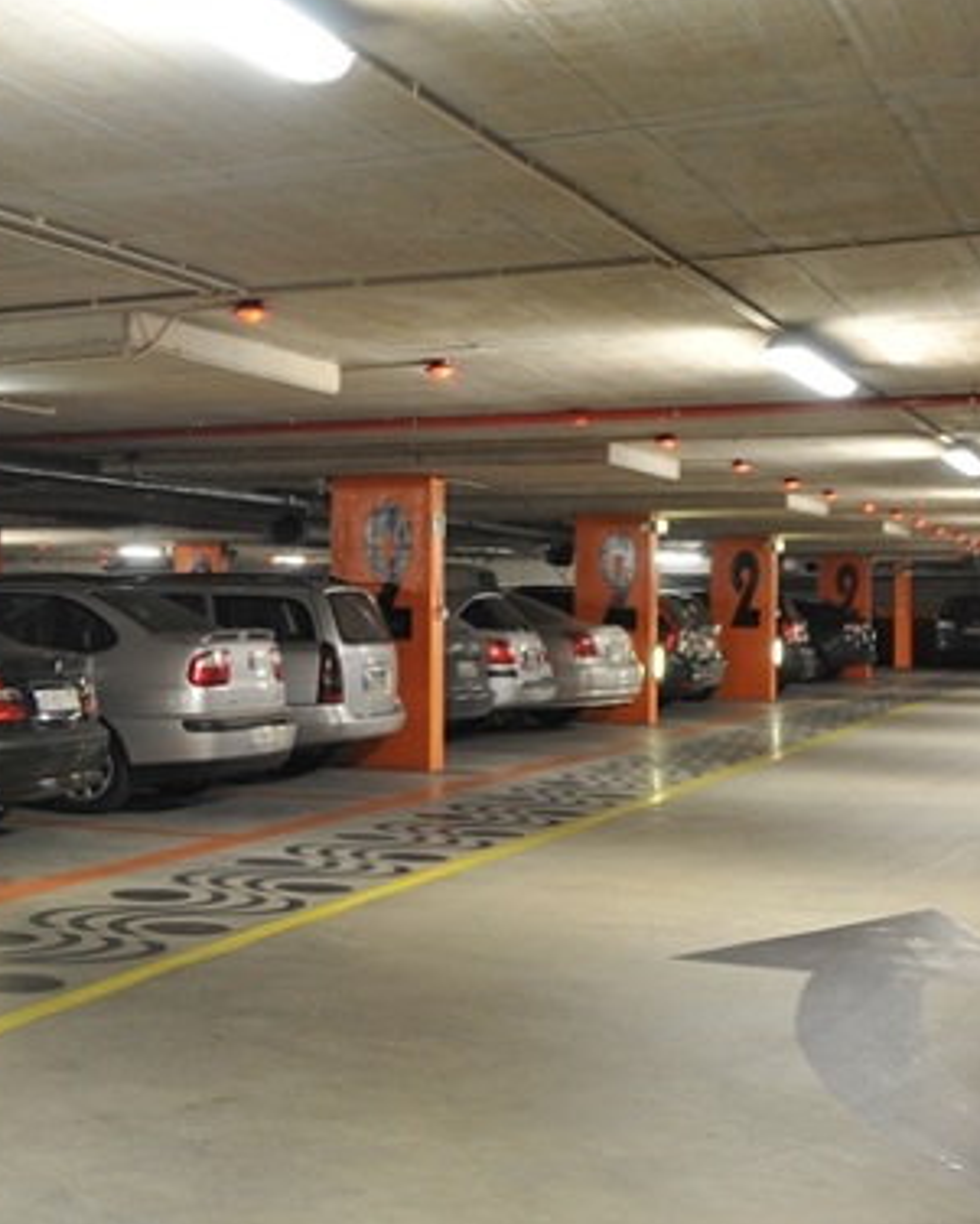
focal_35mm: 55
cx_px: -207
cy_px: 586
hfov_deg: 24.8
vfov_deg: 34.1
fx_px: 1993
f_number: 5
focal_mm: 20
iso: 400
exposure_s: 1/8
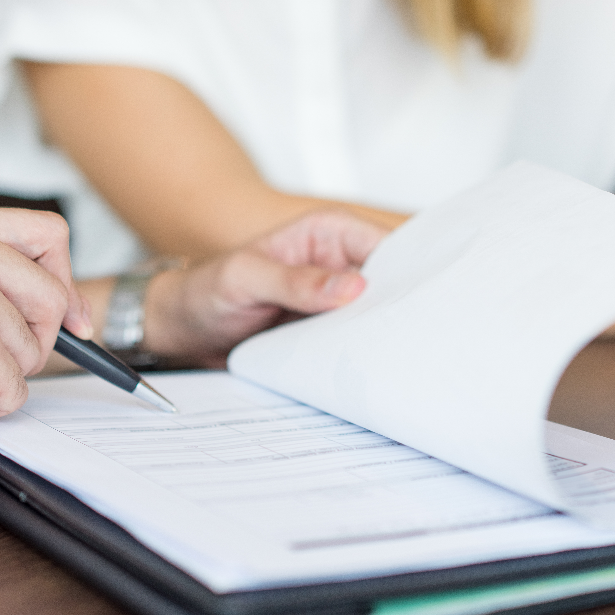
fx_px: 2010
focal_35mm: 100
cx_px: 382
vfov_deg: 17.4
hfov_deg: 17.4
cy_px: 316
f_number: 2.2
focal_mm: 55
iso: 200
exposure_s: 1/400
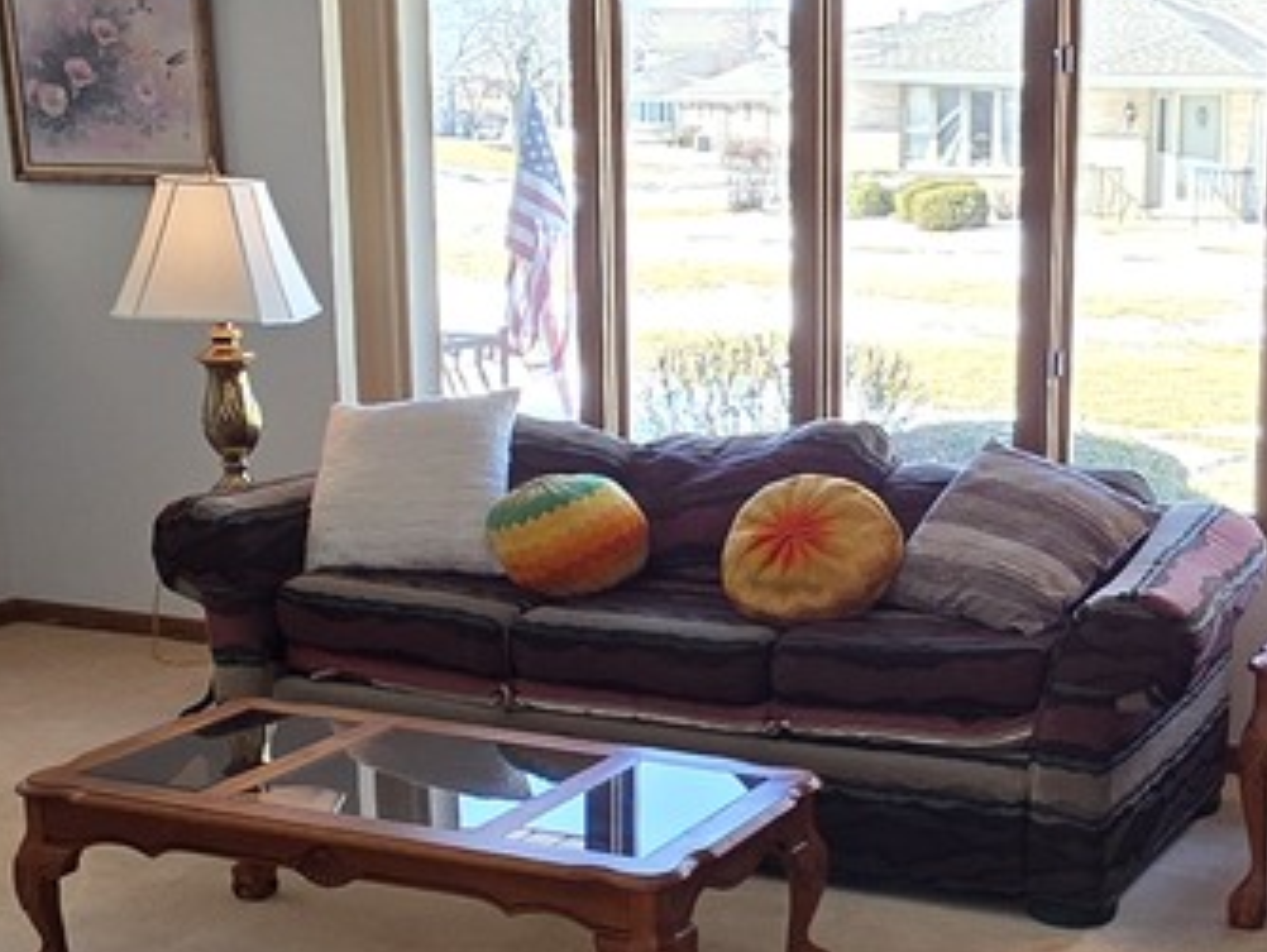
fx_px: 2051
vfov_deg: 25.9
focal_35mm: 56
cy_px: 664
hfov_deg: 33.4
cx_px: 1001
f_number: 1.9
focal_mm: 2.2
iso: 80
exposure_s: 1/120
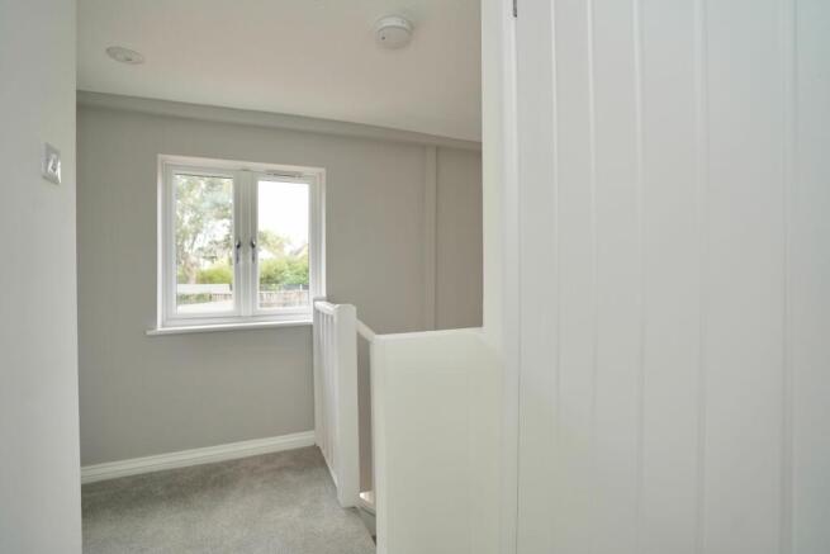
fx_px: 369
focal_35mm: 16
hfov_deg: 96.7
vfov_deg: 73.8
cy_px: 277
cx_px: 415
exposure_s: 1/160
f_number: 4
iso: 500
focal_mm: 16
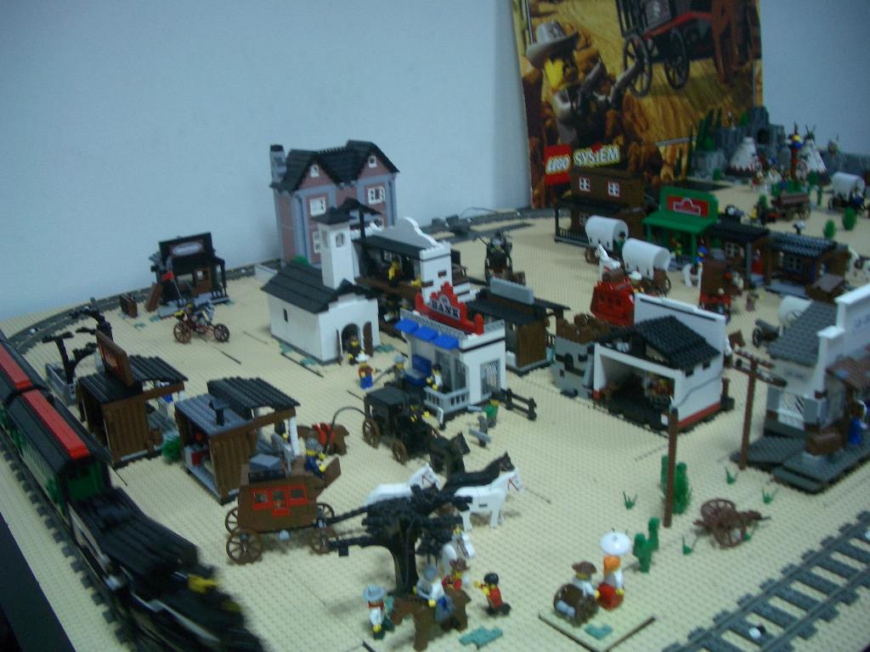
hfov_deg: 52.6
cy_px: 326
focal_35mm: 35
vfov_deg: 40.7
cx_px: 435
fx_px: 880
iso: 100
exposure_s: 1/20
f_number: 2.6
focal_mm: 5.8
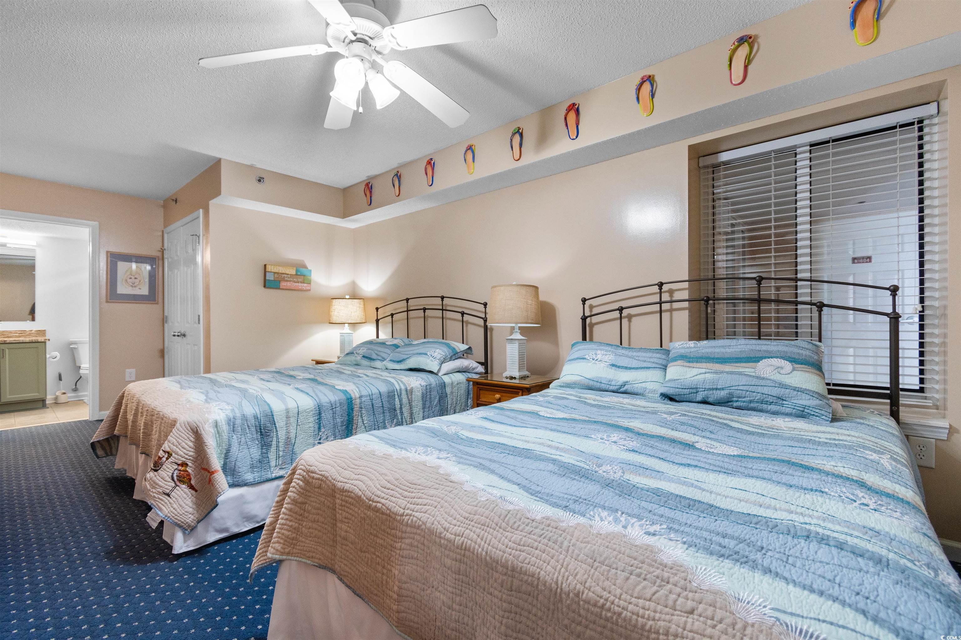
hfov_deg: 100.4
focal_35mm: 15
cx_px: 480
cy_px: 320
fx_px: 400
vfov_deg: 77.3
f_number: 4.5
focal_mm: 10
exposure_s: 2
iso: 100
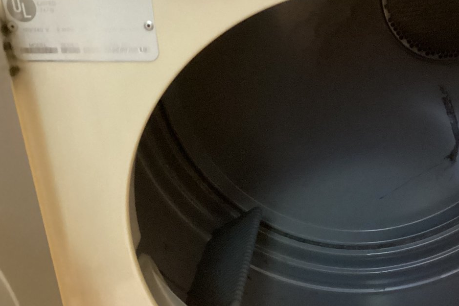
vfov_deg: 25.9
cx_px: 346
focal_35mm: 52
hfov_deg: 37.2
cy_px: 188
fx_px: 663
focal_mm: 3.3
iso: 640
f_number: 2.4
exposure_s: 1/24
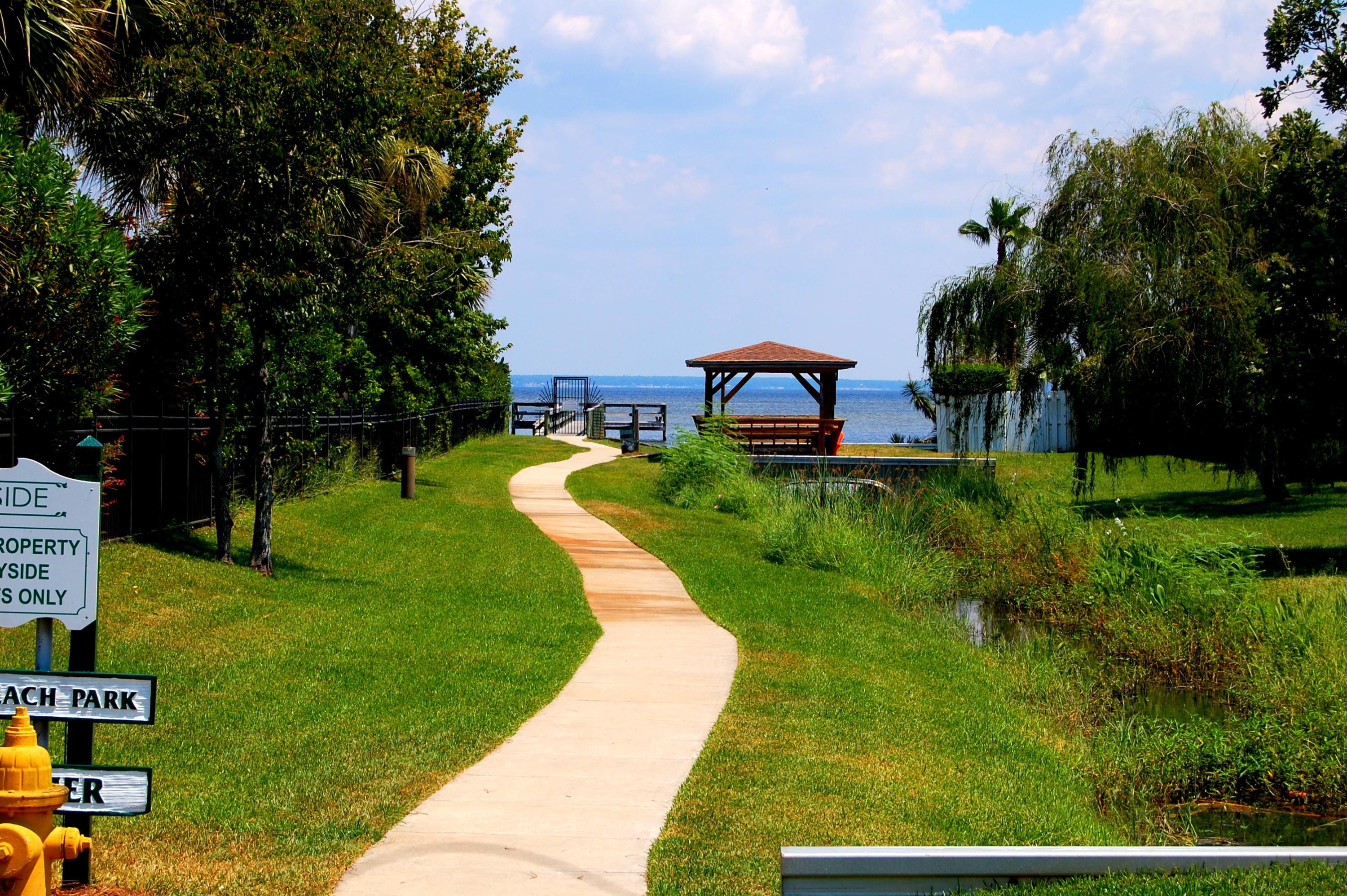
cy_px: 448
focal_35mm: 82
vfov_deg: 16.5
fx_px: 3084
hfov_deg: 24.6
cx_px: 674
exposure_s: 1/320
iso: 200
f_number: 9
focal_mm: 55
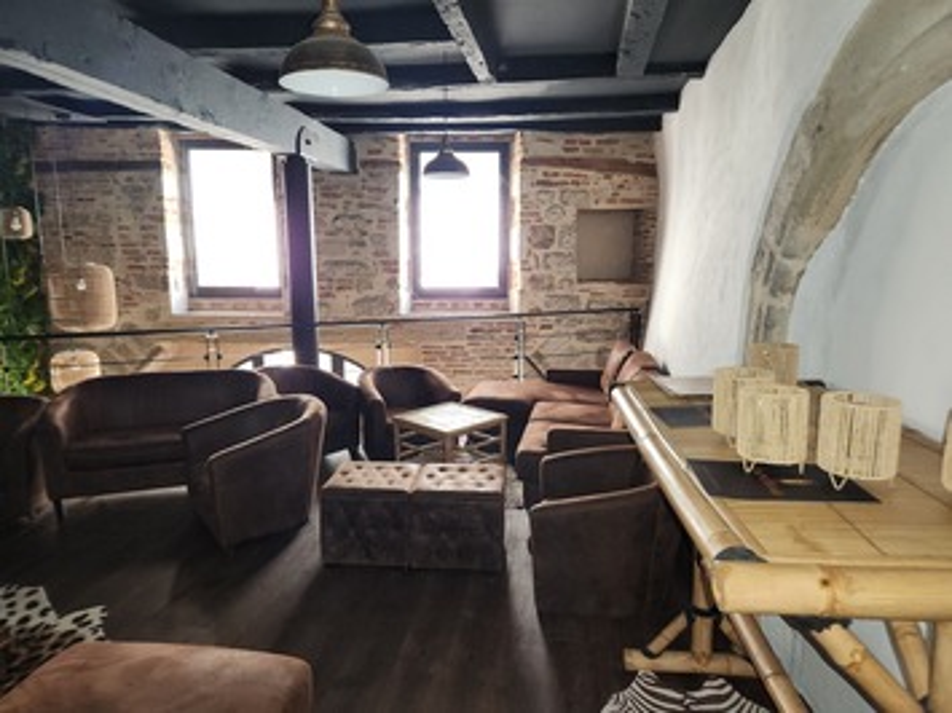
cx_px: 476
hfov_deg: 73.9
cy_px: 356
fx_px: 632
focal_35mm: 23
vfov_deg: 58.9
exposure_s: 1/11
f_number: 1.8
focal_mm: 5.4
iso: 125
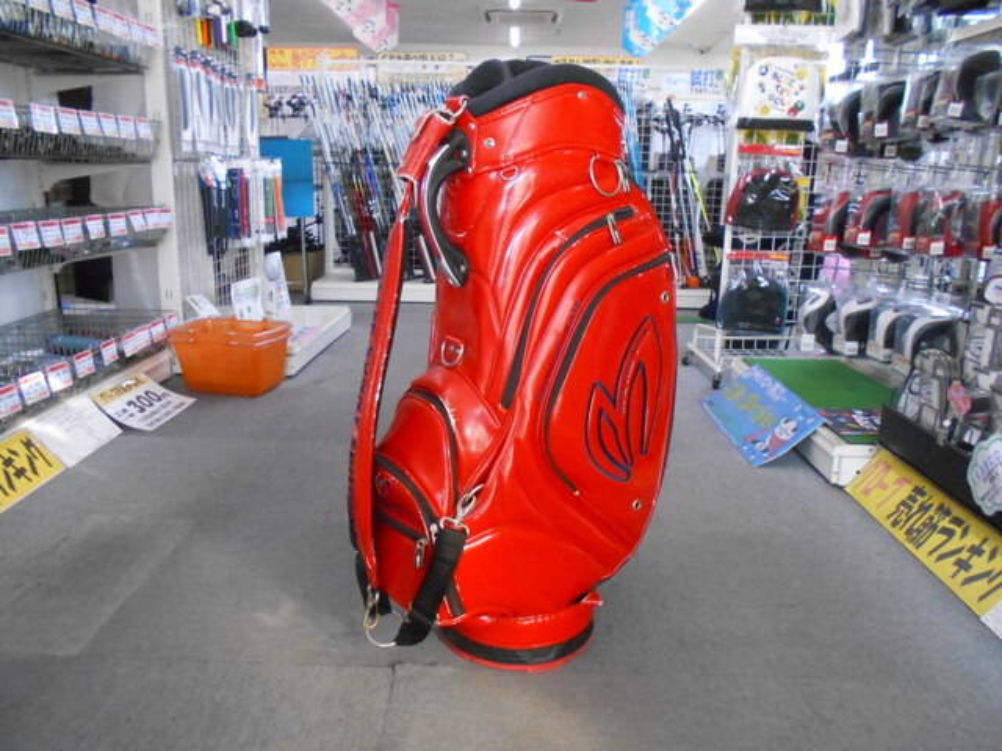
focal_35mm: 26
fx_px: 753
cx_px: 501
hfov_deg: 67.3
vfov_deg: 53.1
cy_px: 376
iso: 800
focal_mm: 4.6
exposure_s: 1/200
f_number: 3.2
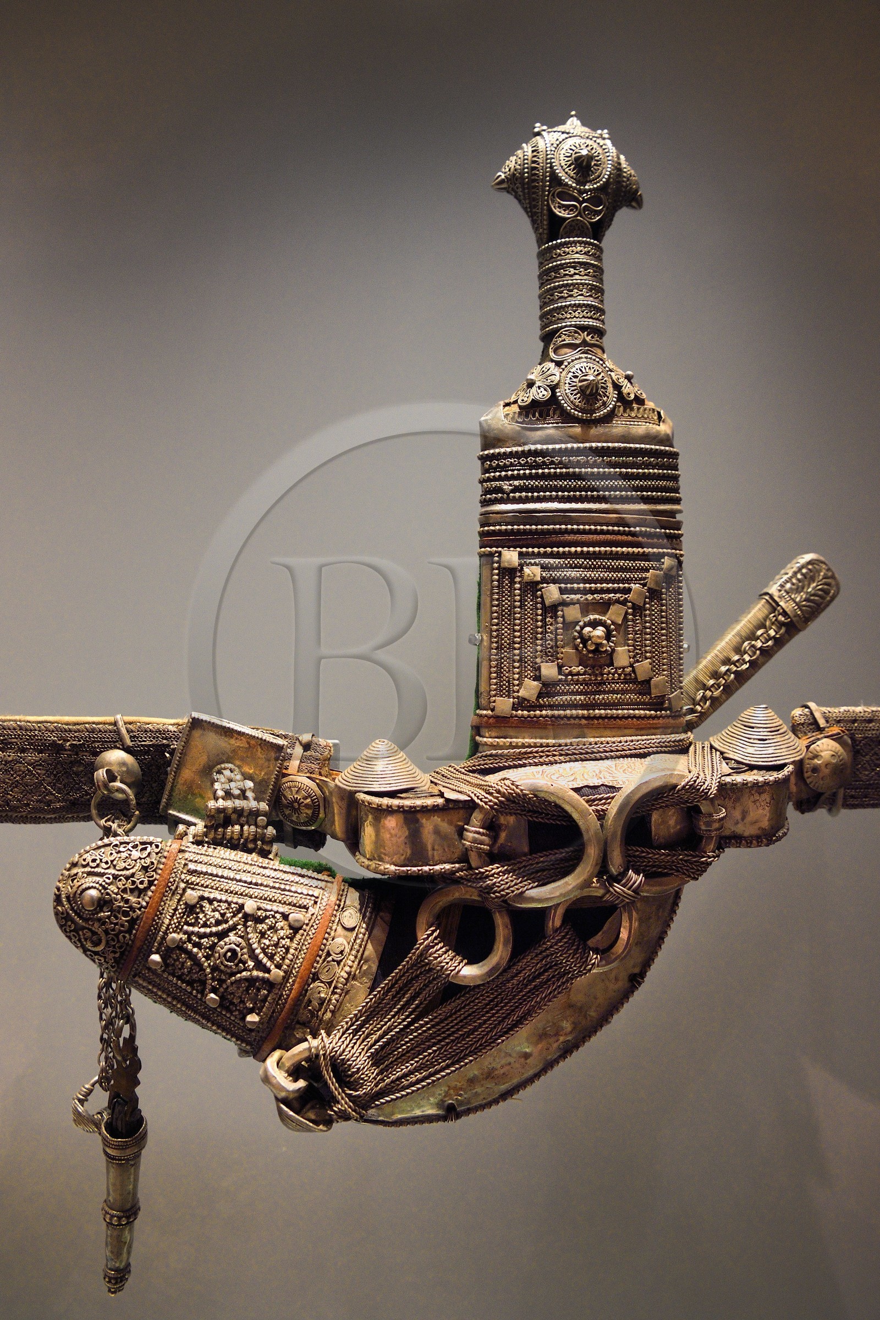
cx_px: 440
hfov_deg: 49.6
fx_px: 953
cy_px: 660
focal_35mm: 26
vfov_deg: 69.4
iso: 1600
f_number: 6.3
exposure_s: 1/6
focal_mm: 26
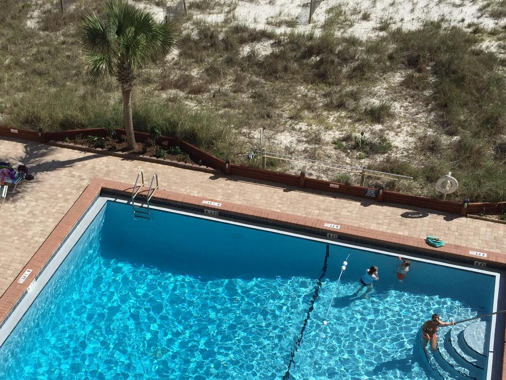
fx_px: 760
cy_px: 276
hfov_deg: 36.6
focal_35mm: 52
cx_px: 187
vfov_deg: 27.7
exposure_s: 1/3049
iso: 32
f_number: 2.2
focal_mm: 4.15
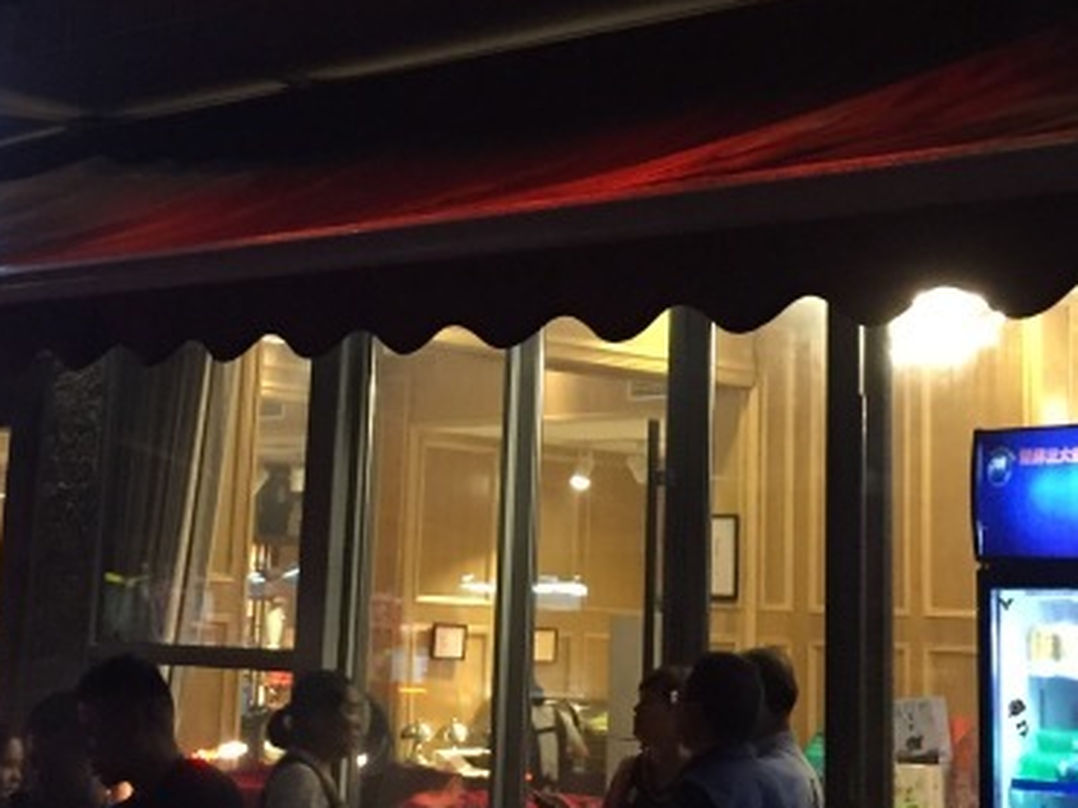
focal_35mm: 80
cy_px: 38
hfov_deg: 24.4
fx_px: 2491
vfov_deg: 18.0
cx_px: 497
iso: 320
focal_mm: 4.15
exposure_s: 1/33
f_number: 2.2
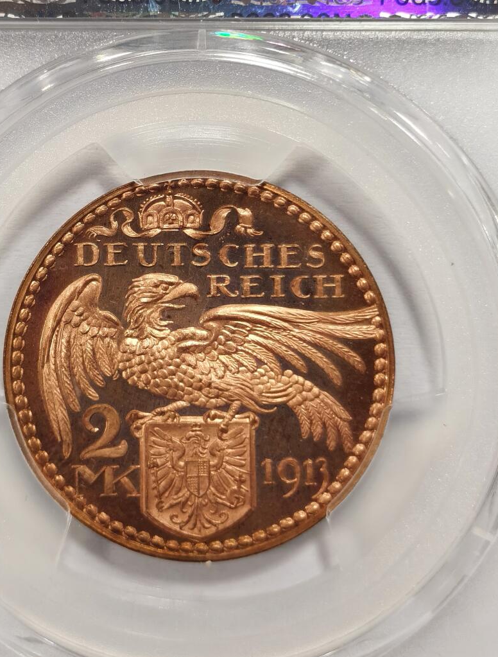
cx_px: 195
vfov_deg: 20.5
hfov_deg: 15.7
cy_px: 207
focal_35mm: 95
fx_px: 1809
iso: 100
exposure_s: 1/100
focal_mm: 5.56
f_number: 16
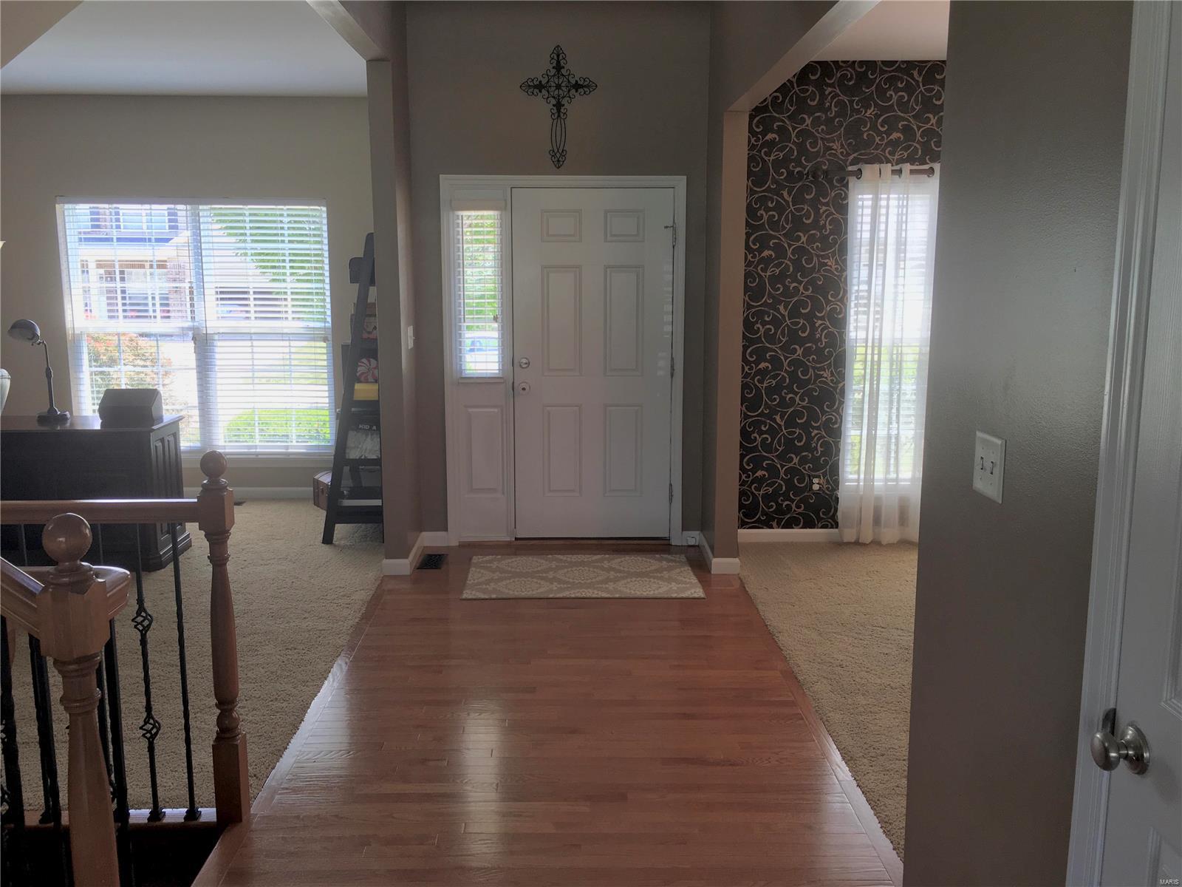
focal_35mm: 29
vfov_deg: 48.2
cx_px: 591
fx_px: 990
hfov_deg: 61.7
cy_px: 444
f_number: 2.2
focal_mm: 4.15
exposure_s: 1/40
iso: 32
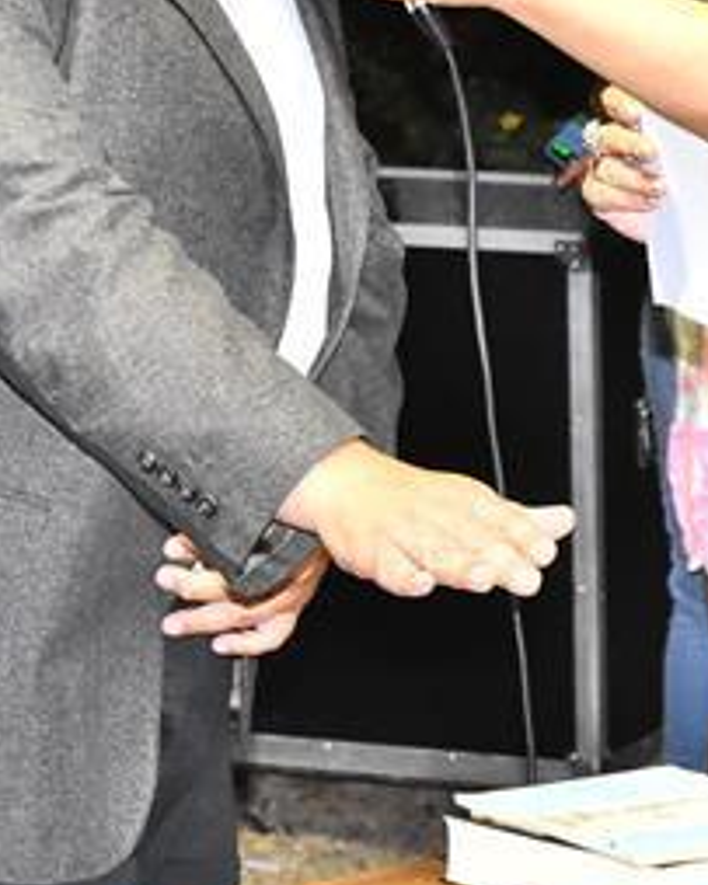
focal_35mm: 244
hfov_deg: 6.3
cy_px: 85
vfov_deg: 7.9
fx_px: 6407
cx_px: 527
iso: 3200
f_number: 7.1
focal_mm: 55
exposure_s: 1/125
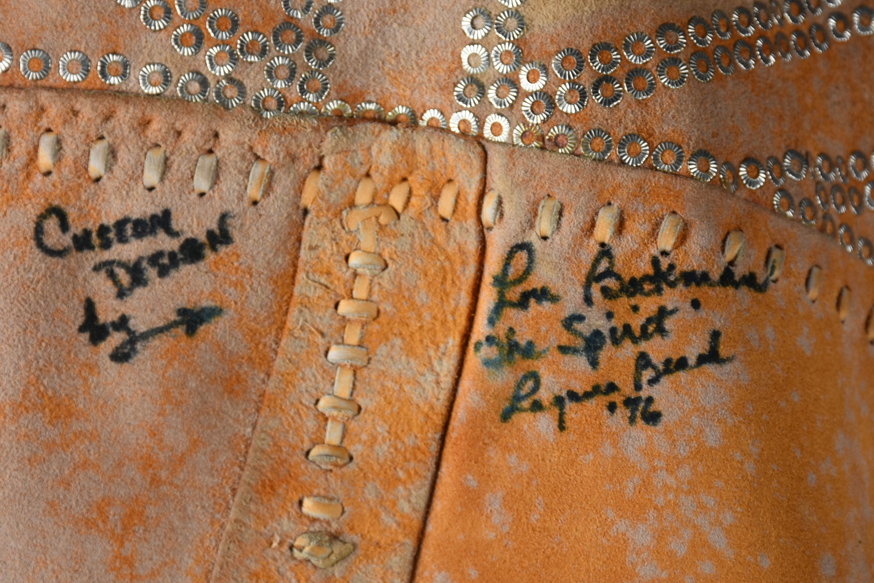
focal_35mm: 136
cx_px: 438
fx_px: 3302
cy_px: 292
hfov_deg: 15.1
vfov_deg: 10.1
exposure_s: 1/125
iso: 200
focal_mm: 90
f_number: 13
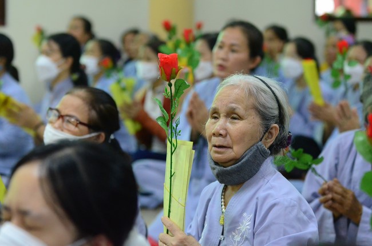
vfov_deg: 13.0
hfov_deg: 19.5
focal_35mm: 105
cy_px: 123
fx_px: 1083
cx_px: 186
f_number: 2.8
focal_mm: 70
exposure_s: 1/160
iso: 4000
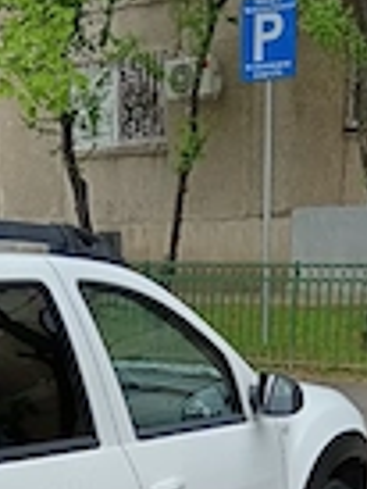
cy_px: 596
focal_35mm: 79
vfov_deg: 22.6
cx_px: 46
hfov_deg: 18.4
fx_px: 1115
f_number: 1.9
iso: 100
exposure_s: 1/217
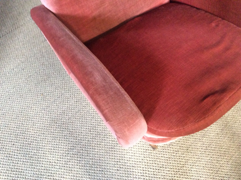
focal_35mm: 32
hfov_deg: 56.9
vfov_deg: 44.1
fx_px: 222
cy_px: 90
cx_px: 120
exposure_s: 1/17
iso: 400
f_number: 2.4
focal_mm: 3.3
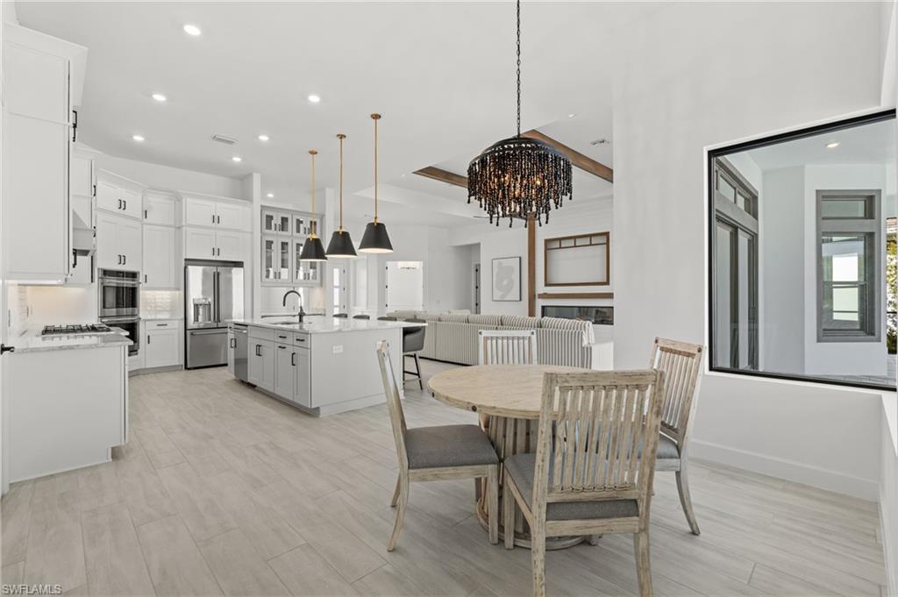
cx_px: 449
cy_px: 298
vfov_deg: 73.7
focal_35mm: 16
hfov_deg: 96.8
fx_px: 399
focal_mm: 16
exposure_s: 1/3
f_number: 9
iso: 200
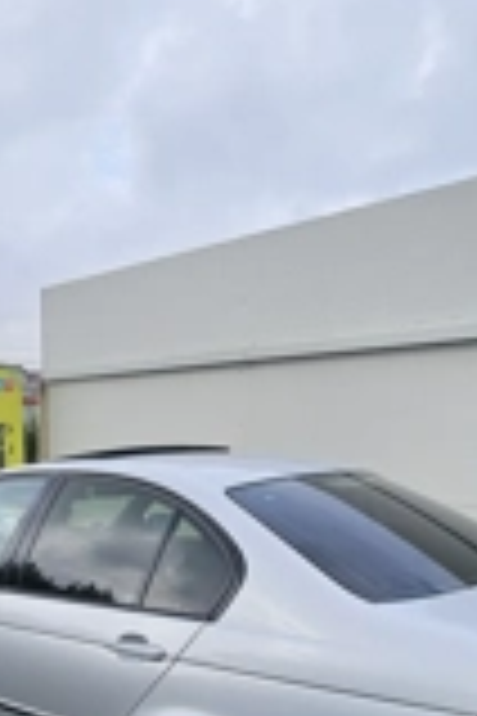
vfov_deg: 52.4
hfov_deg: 38.9
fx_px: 676
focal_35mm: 34
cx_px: 238
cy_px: 567
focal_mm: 1.74
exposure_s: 1/1000
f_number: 2.2
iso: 32
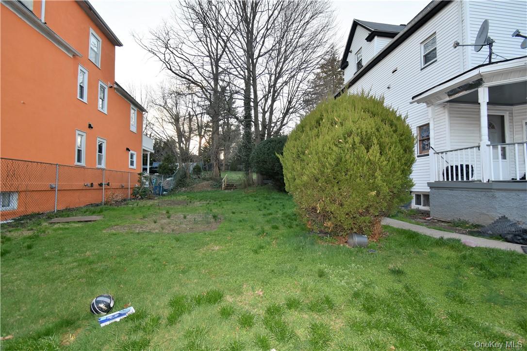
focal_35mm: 15
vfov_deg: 77.3
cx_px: 264
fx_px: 220
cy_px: 176
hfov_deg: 100.4
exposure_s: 1/100
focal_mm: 10
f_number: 5
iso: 200
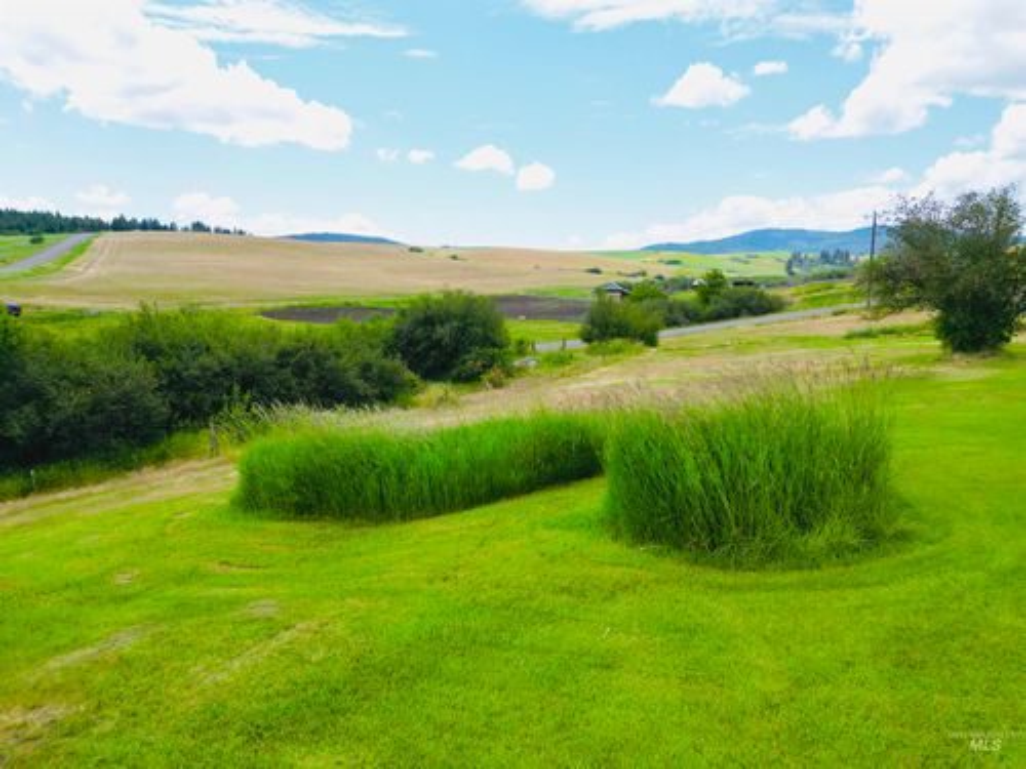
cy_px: 384
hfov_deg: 71.6
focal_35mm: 24
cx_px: 513
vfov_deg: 56.8
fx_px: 711
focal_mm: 6.72
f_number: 1.7
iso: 100
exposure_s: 1/1500
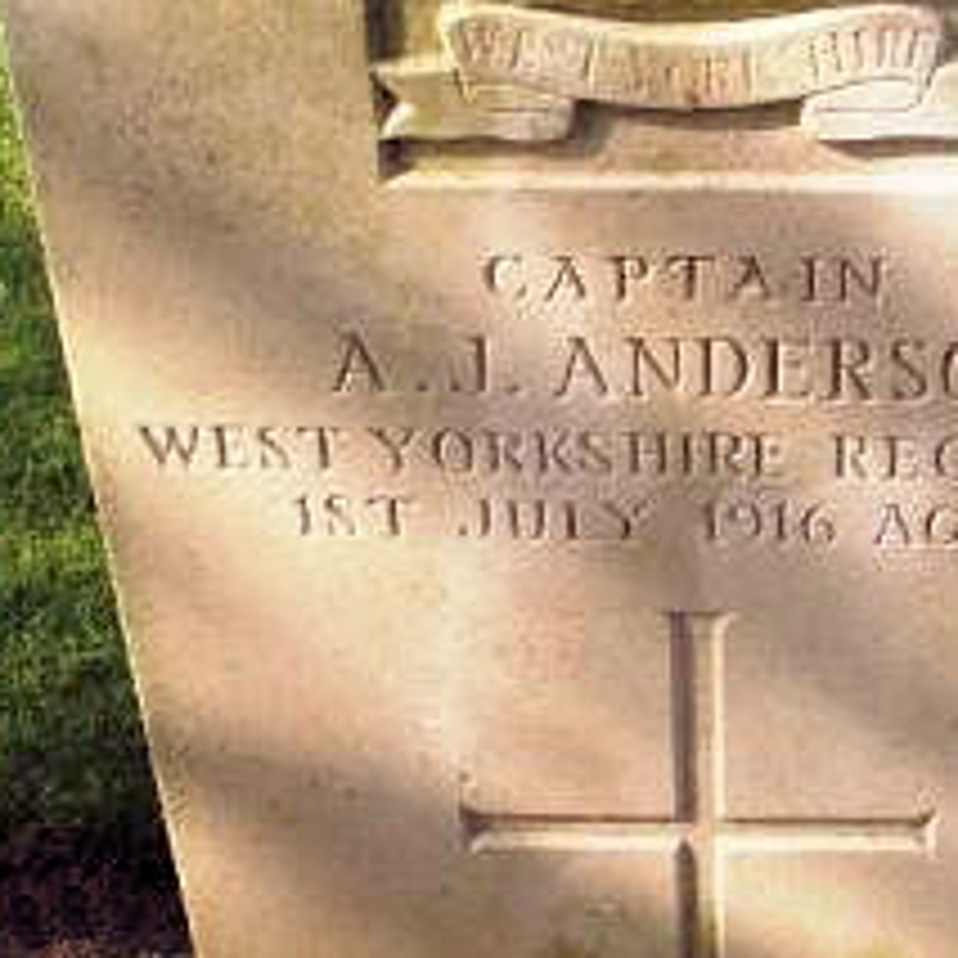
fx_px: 2035
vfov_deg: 26.4
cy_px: 391
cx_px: 693
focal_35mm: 65
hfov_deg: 26.2
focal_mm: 5.86
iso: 50
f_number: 5.6
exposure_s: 1/125
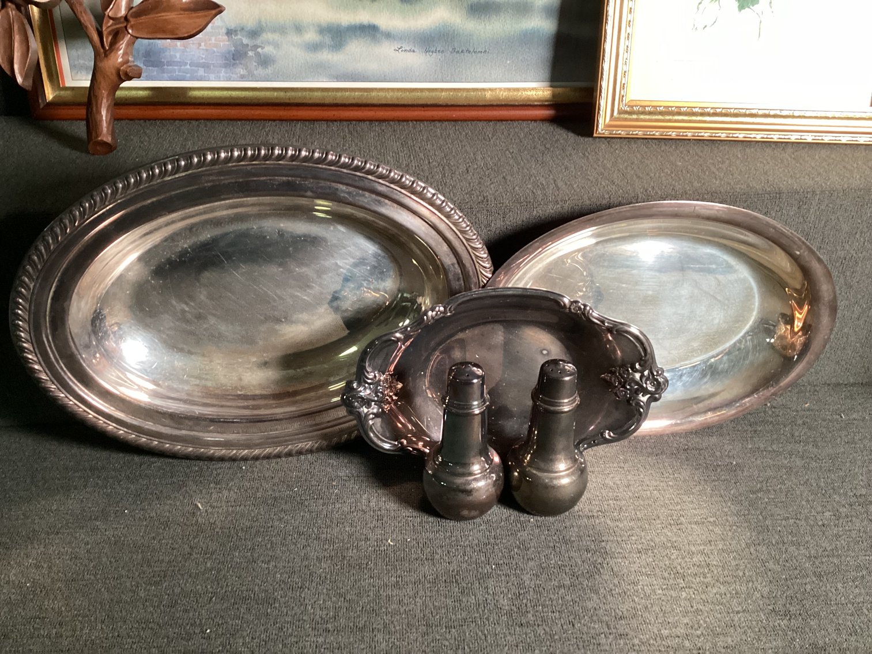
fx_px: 781
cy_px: 327
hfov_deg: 58.3
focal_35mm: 31
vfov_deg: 45.4
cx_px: 436
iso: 320
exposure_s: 1/60
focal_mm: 3.3
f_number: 2.4
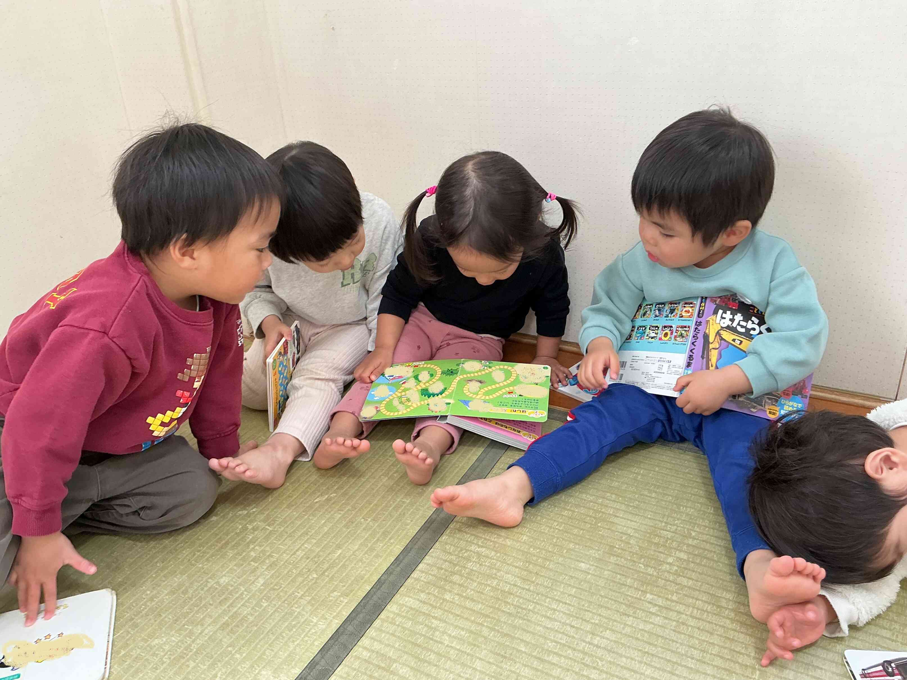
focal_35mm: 29
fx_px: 760
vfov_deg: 48.2
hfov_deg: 61.7
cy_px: 340
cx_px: 454
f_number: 1.8
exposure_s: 1/50
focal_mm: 3
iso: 64
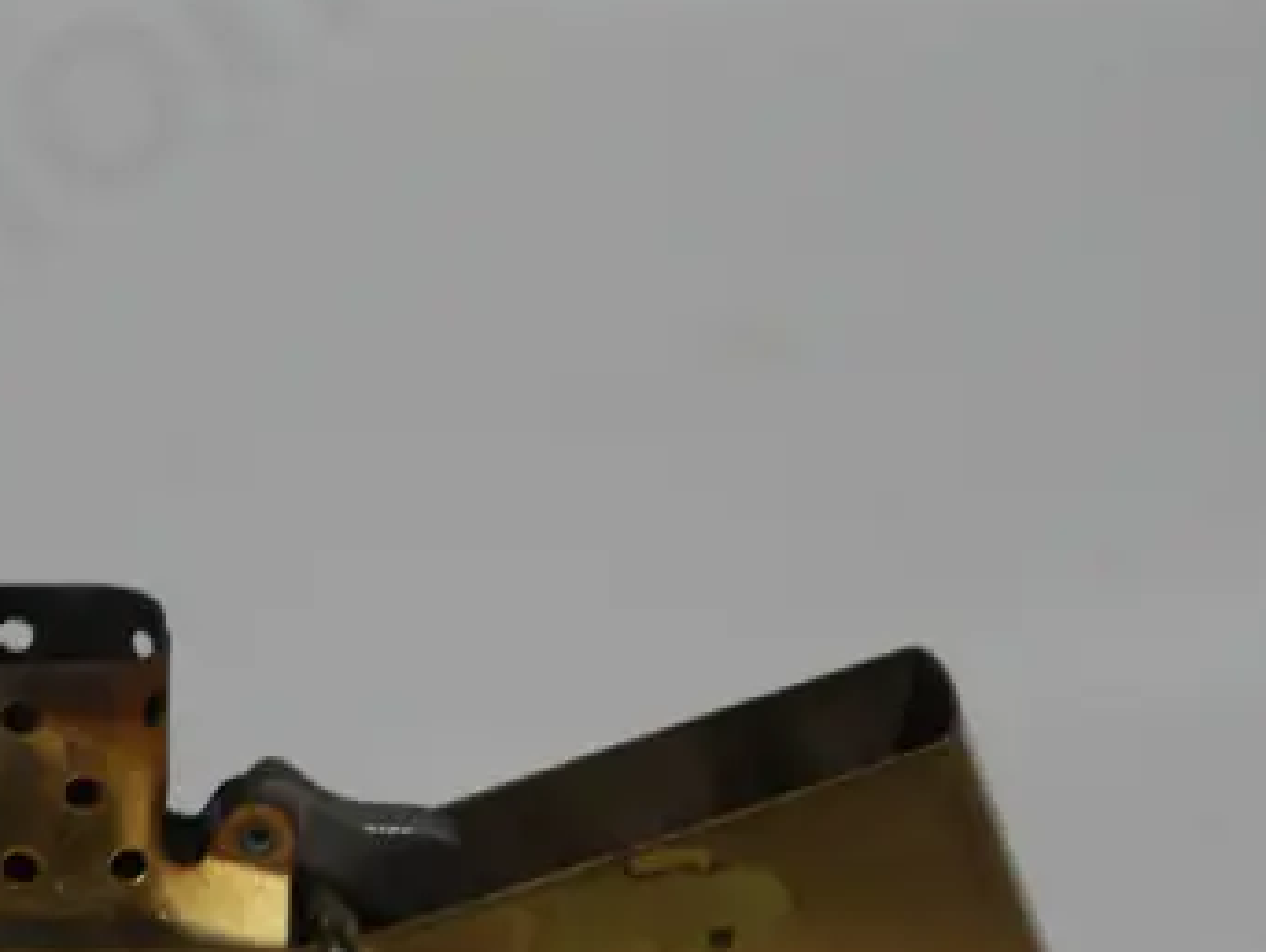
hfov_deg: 11.5
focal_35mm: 167
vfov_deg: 8.9
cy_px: 434
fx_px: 6114
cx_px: -336
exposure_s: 1/60
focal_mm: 28
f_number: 5.3
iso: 200
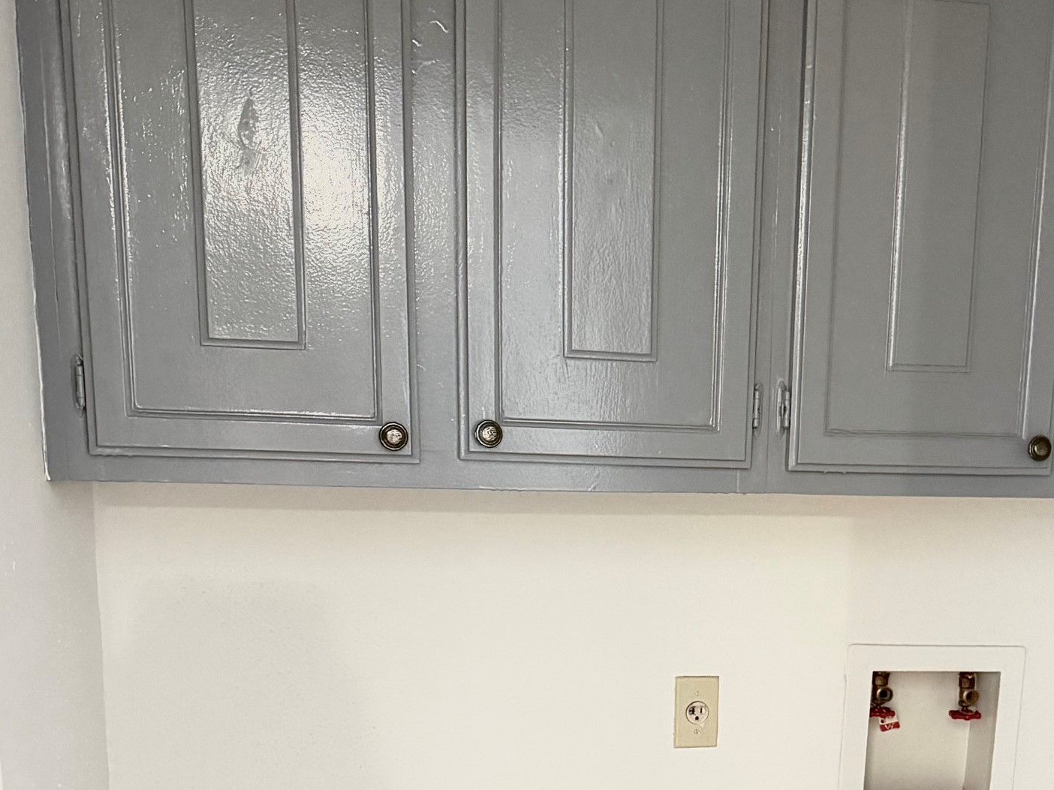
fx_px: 1066
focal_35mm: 35
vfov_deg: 40.4
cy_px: 299
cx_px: 706
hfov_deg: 51.6
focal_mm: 6.76
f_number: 1.78
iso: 1600
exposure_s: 1/30
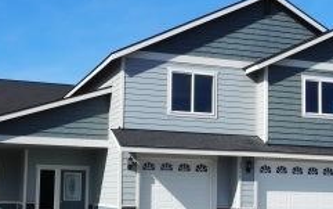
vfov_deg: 19.9
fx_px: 590
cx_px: 162
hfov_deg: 31.5
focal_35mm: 65
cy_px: 156
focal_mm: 5.9
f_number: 8
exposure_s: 1/468
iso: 160
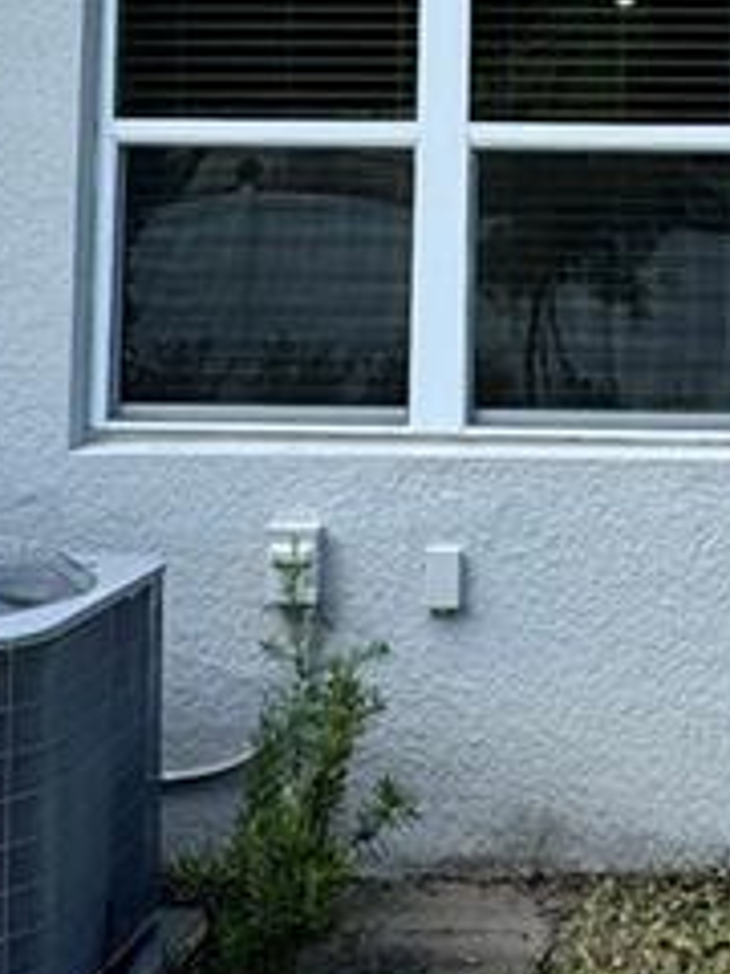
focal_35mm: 70
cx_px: 791
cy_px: 89
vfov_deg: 26.8
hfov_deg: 20.1
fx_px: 1968
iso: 40
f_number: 2.2
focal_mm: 2.22
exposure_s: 1/482
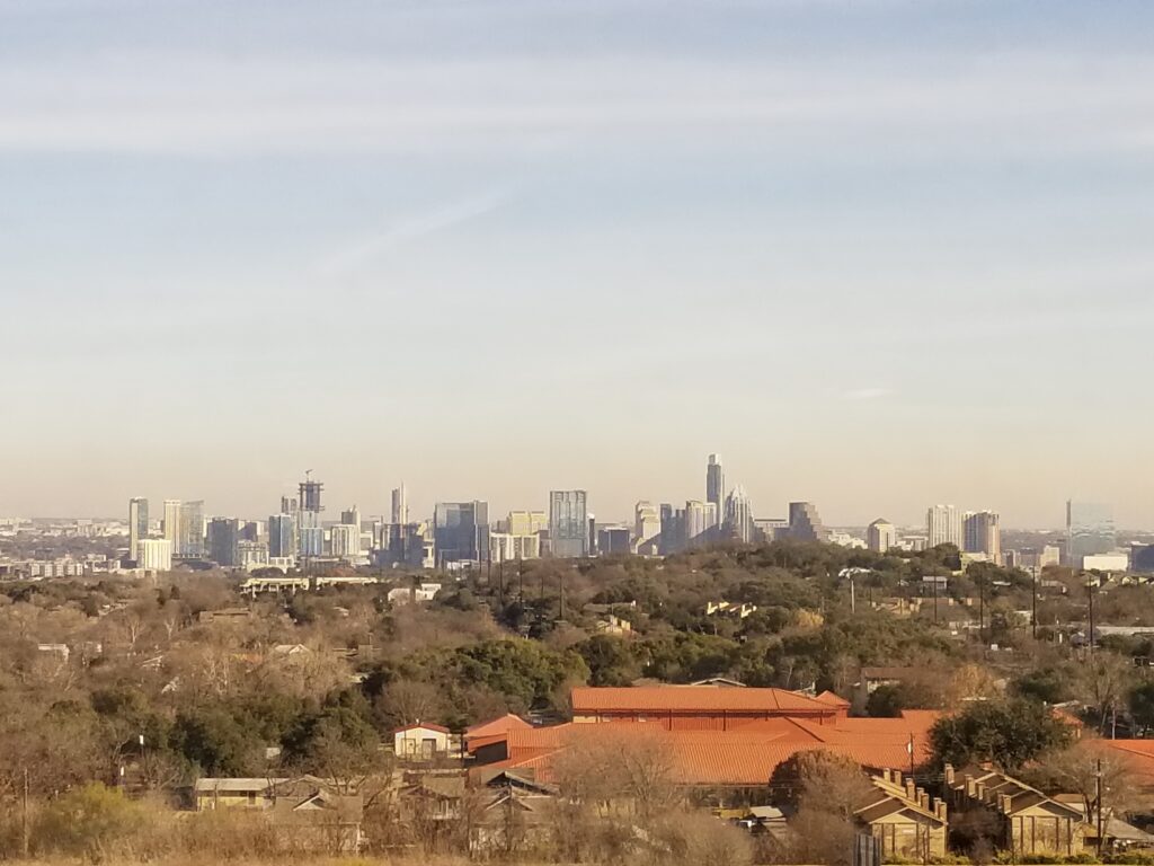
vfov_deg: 53.1
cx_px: 577
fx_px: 867
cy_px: 433
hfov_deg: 67.3
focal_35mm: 26
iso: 50
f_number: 1.7
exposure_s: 1/373
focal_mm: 4.25
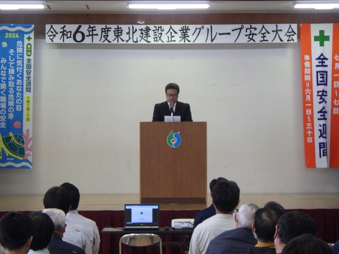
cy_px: 127
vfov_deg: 12.9
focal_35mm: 115
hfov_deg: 17.1
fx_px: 1126
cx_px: 170
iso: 800
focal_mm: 20.6
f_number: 5.2
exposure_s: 1/125
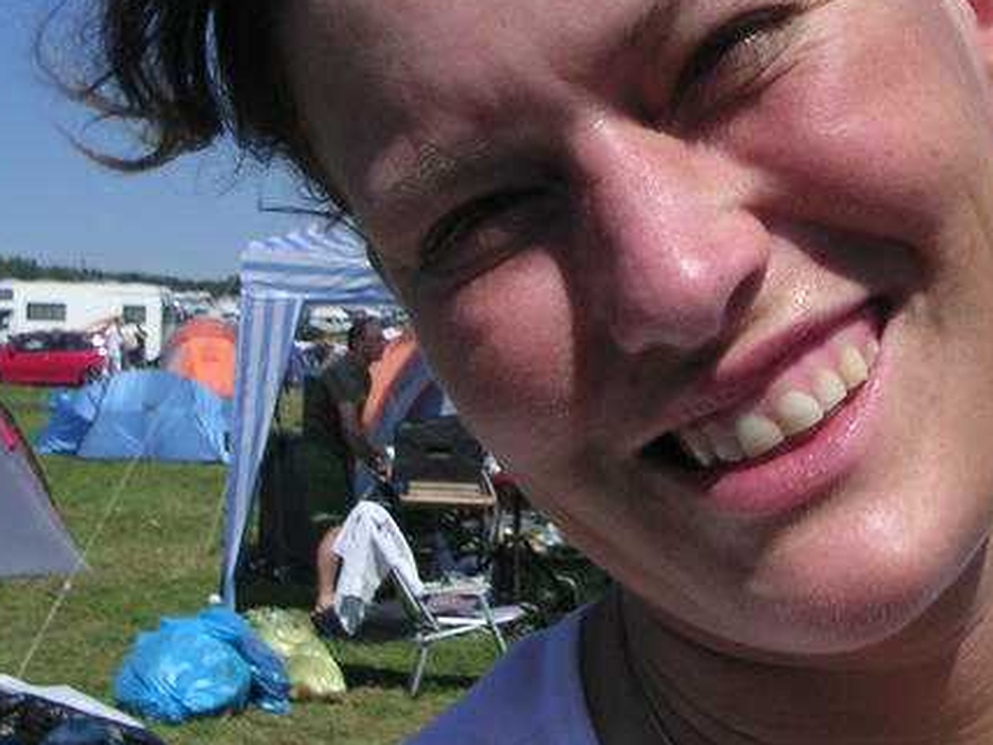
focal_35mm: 71
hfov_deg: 27.1
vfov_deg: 20.7
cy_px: 260
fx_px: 2037
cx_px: 717
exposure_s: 1/350
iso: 50
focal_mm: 6
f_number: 6.7
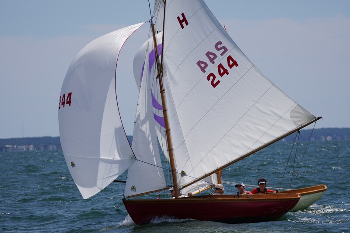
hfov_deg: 7.5
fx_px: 2683
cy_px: 116
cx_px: 175
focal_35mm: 276
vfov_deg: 5.0
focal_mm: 184
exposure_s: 1/1250
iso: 100
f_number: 5.6
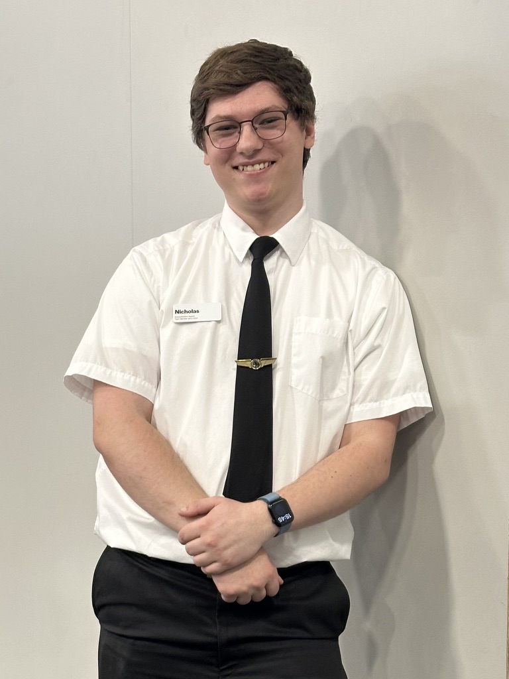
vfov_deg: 39.7
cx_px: 254
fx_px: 941
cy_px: 340
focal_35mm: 48
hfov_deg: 30.3
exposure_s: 1/52
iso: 125
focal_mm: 6.86
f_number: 1.78
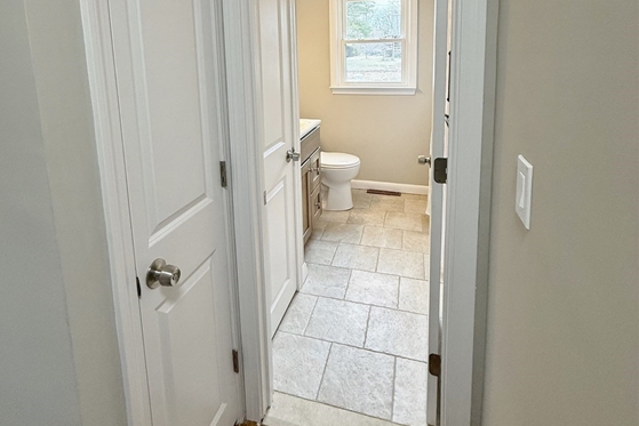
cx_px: 311
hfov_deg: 83.9
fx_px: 355
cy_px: 99
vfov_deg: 58.3
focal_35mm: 20
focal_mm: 2.22
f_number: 2.2
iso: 160
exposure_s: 1/120
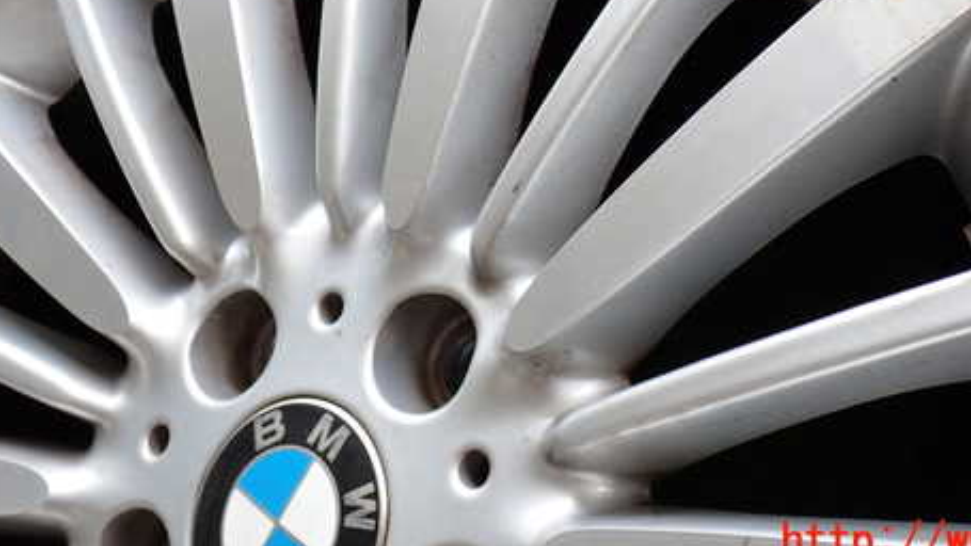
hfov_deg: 44.1
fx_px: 1184
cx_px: 623
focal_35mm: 46
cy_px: 90
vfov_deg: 25.4
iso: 100
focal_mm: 5.79
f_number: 2.4
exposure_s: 1/80
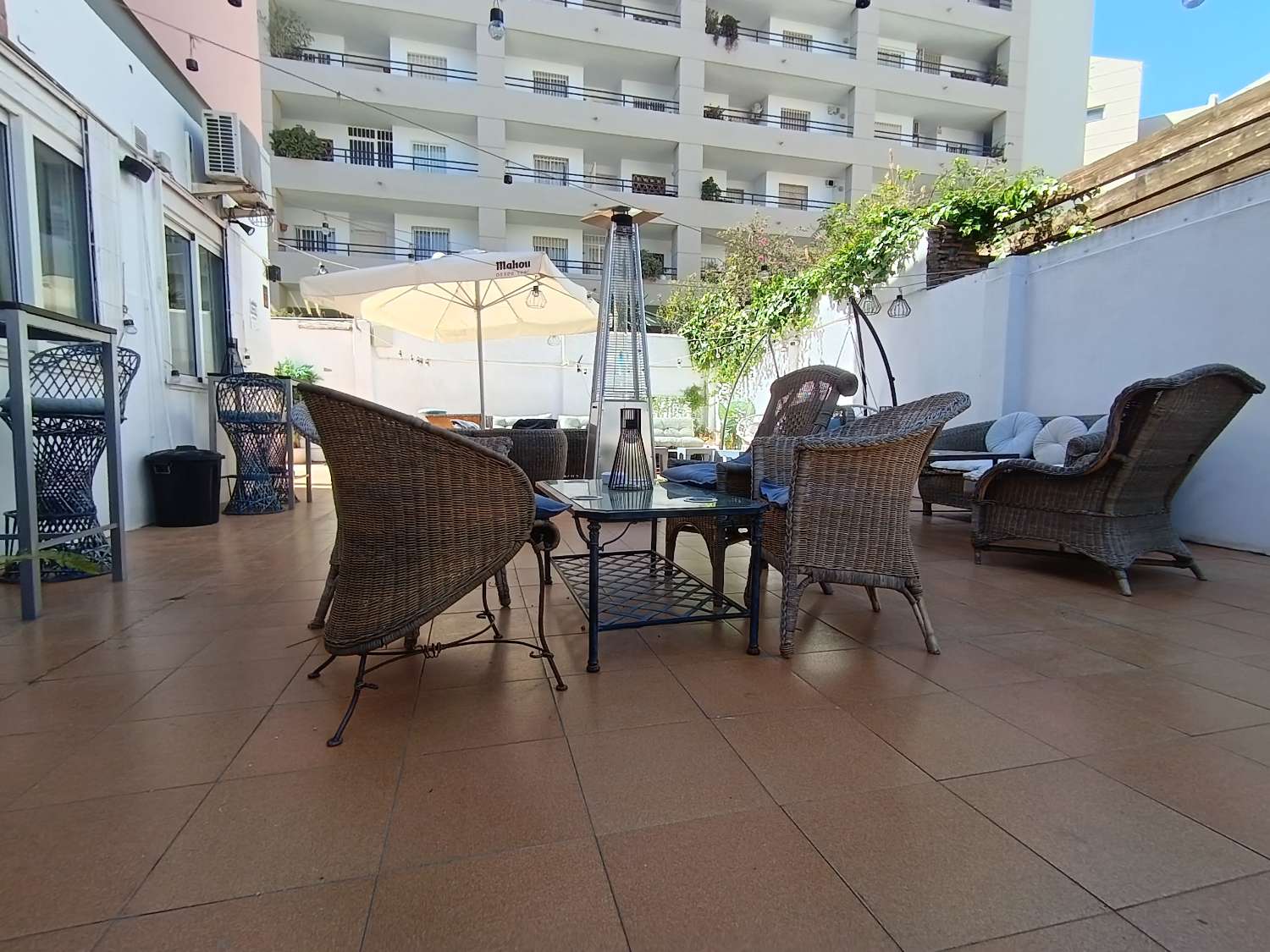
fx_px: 624
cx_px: 635
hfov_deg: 91.0
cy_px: 476
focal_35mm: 17
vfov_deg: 74.7
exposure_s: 1/296
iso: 100
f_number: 2.2
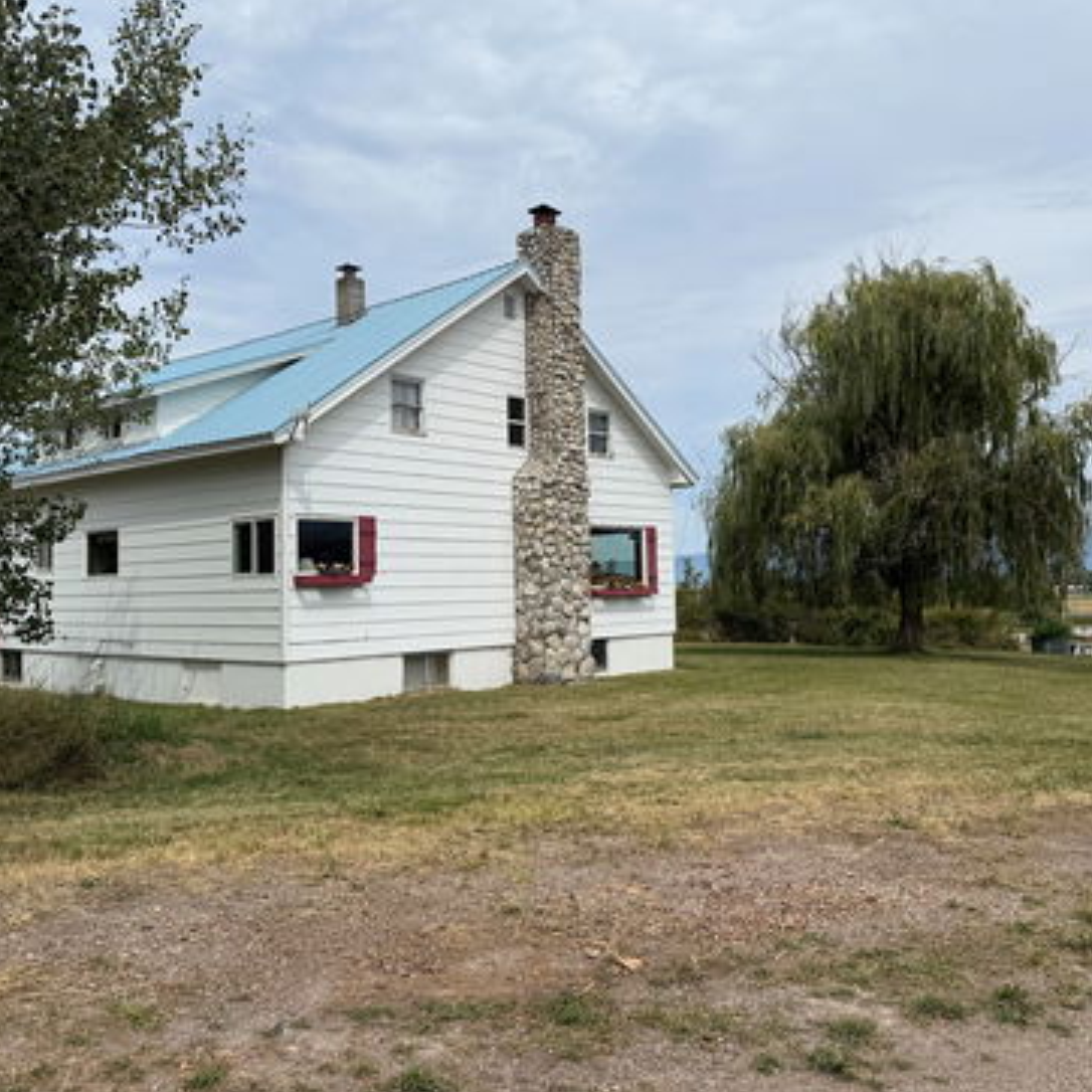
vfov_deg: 54.0
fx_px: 1071
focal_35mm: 30
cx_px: 516
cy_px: 522
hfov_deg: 54.0
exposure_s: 1/7353
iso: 80
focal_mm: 6.76
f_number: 1.78
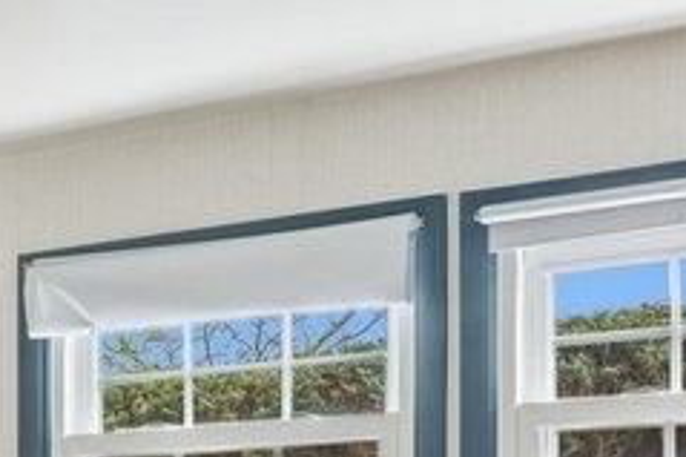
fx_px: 1809
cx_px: -89
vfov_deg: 13.7
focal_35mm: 95
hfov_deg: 20.4
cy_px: 629
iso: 200
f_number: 9
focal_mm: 14
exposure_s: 1/3
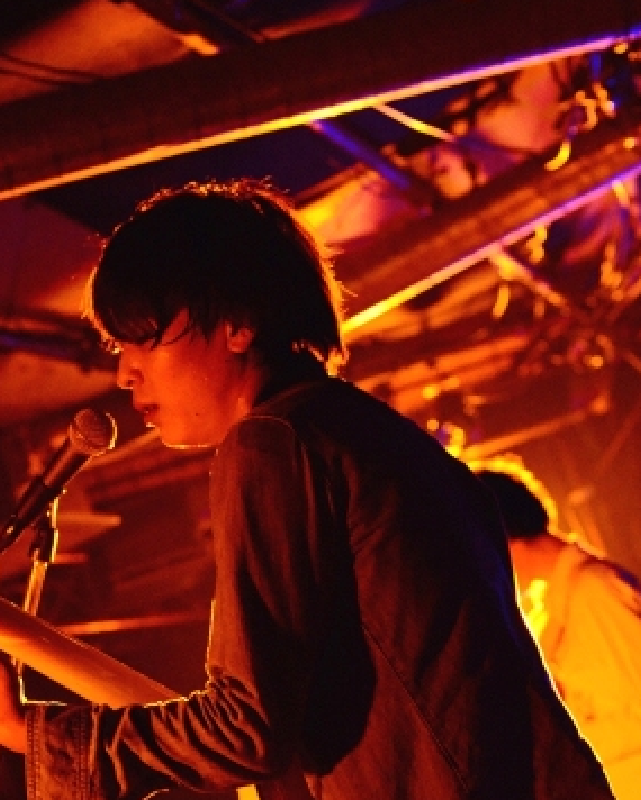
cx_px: 229
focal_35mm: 79
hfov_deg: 19.4
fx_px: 1873
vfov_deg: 23.8
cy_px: 631
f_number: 4
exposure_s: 1/100
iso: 6400
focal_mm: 50
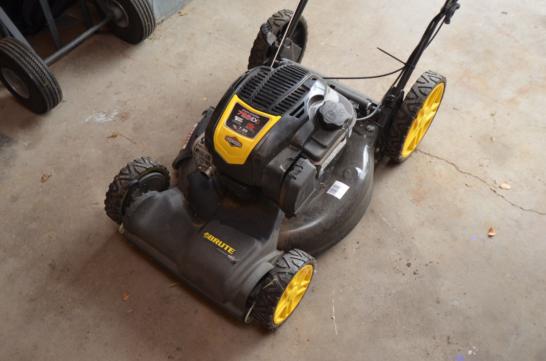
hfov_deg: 53.2
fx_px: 545
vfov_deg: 36.7
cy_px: 180
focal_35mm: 36
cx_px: 273
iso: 200
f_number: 4.5
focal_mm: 24
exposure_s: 1/80
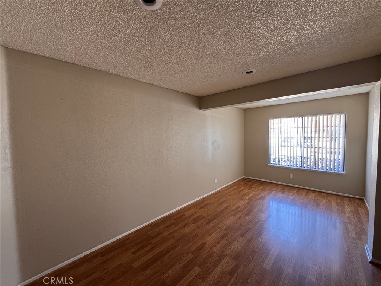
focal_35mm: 14
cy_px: 143
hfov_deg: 102.1
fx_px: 154
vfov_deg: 85.7
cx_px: 190
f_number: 2.2
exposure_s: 1/92
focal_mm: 2.22
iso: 320
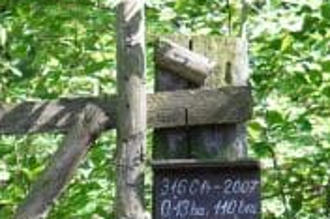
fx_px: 2191
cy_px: 353
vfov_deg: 5.7
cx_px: 86
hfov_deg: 8.6
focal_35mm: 239
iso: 250
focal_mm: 35
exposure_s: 1/60
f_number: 4
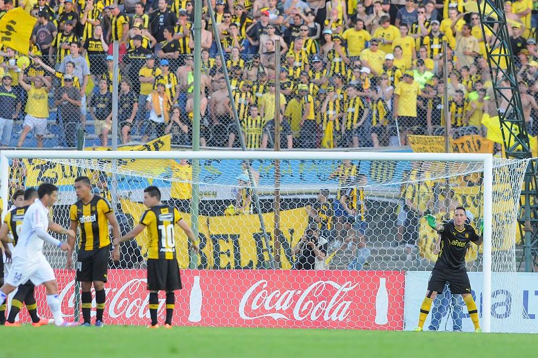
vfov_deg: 3.1
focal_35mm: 450
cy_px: 179
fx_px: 6724
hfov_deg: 4.6
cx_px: 269
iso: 1250
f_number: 4
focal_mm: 300
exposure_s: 1/800
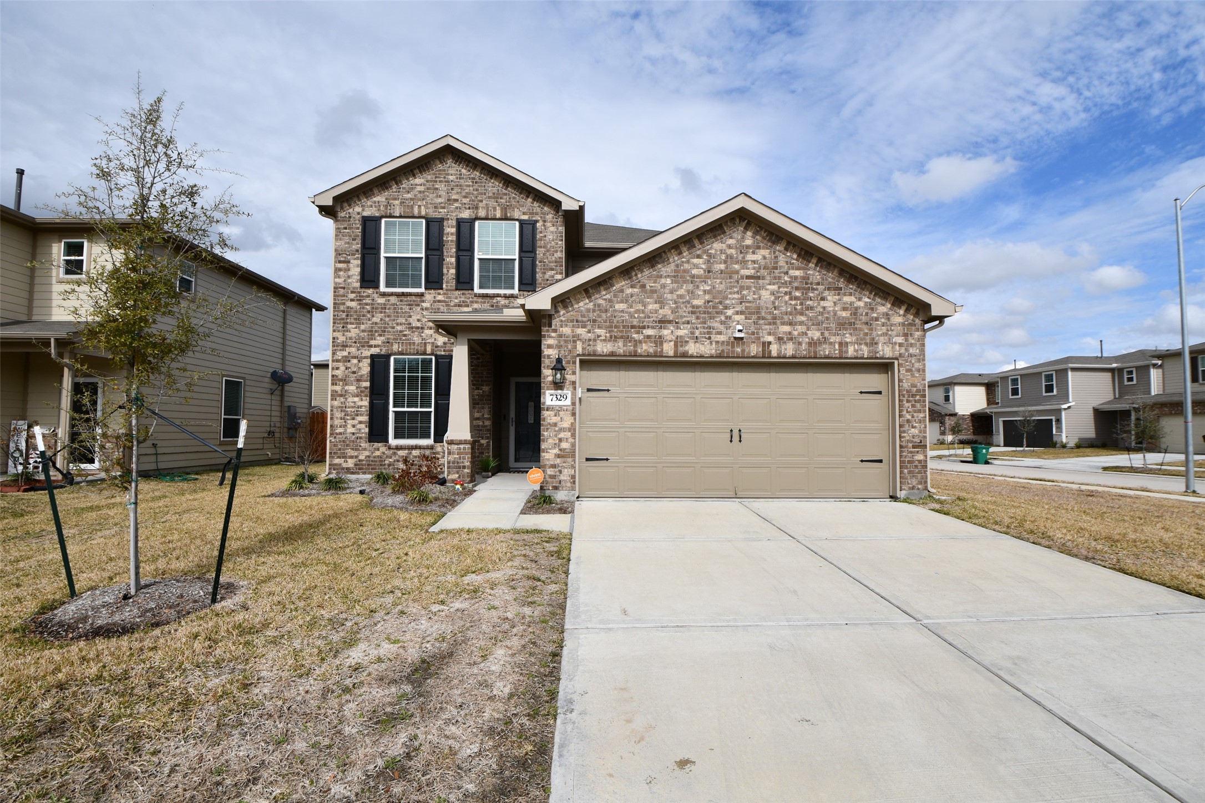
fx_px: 502
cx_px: 602
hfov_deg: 100.4
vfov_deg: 77.3
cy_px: 402
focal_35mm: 15
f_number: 9
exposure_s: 1/320
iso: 100
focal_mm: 10
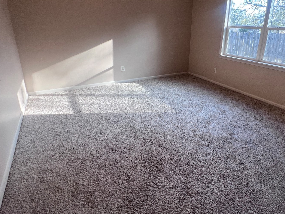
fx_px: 165
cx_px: 179
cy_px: 83
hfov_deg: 80.1
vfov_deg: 65.2
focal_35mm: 20
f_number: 1.8
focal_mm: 1.57
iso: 80
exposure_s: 1/120
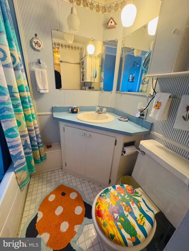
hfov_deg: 85.7
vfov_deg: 102.1
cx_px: 94
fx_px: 102
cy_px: 126
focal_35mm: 14
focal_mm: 2.22
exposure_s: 1/60
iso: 500
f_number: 2.2
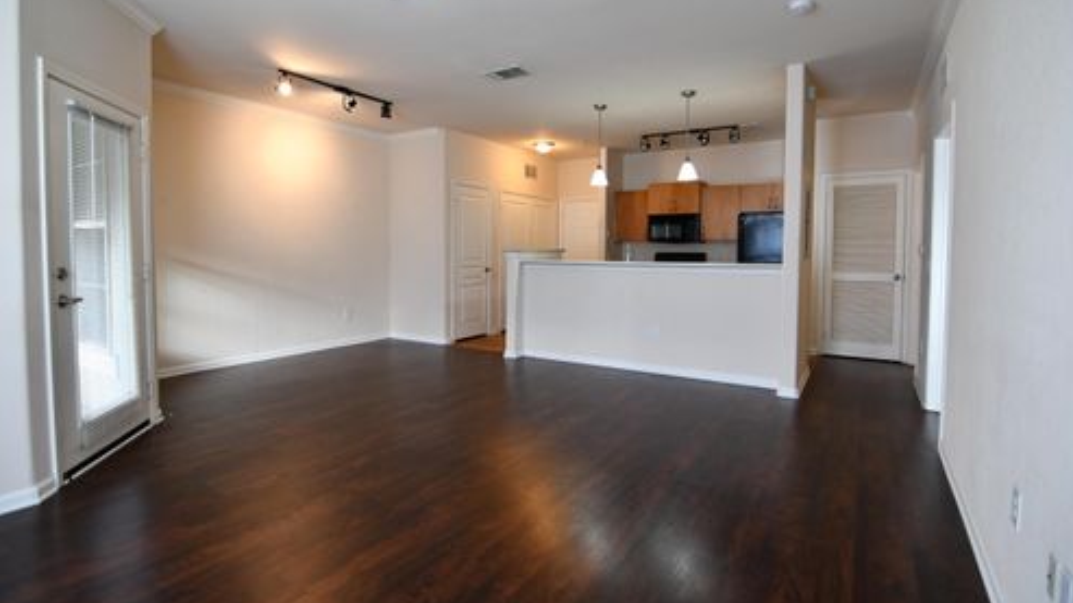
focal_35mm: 17
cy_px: 275
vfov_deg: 63.8
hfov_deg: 95.9
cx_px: 542
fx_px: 484
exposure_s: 1/160
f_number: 2.8
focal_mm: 11
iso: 800
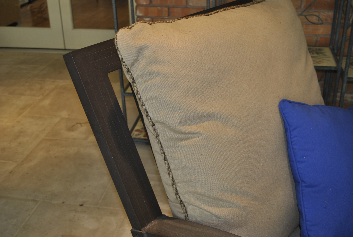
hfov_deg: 46.3
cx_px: 176
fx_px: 413
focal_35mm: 42
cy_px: 118
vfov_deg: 32.0
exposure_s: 1/40
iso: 100
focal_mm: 28
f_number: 5.6
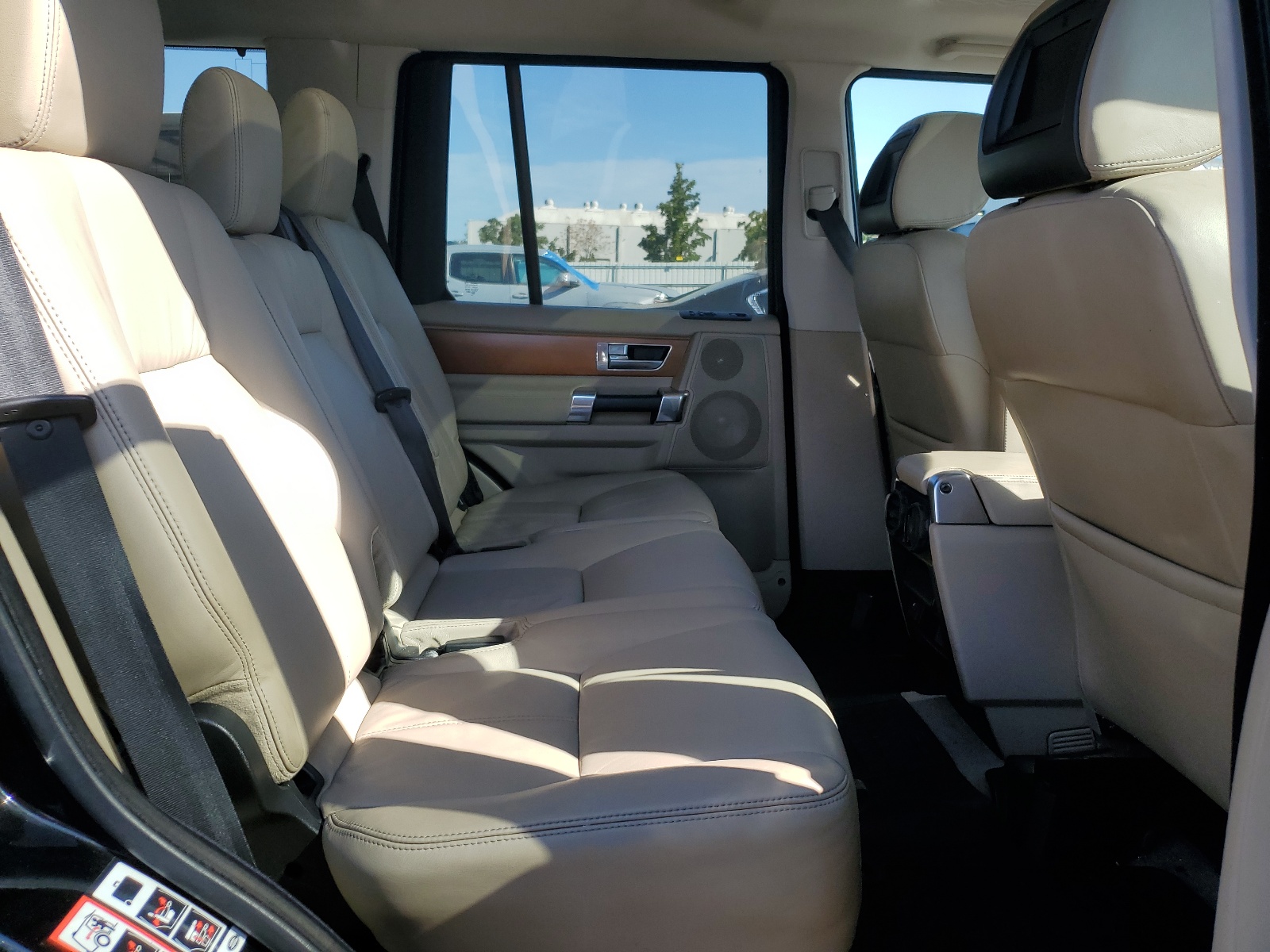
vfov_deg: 53.1
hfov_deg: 67.3
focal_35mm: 26
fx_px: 954
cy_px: 476
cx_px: 635
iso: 50
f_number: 1.5
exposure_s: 1/833
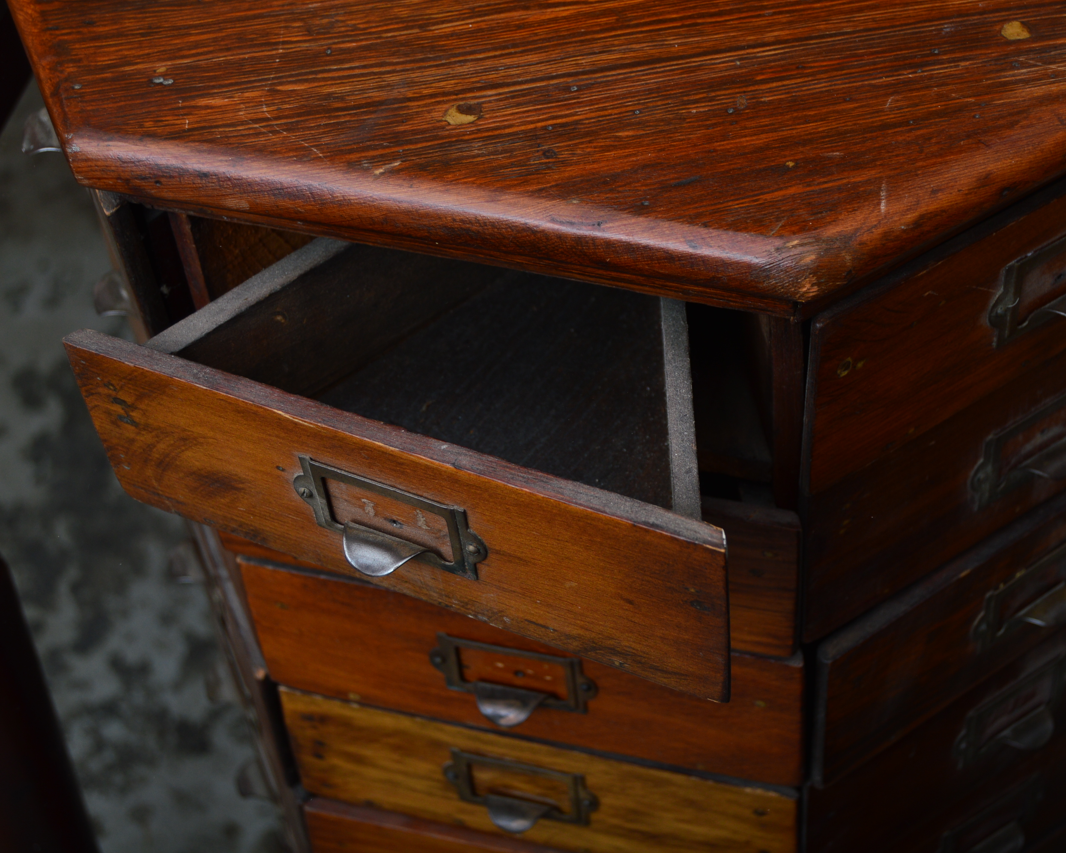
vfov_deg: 22.5
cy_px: 427
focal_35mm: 68
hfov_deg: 27.9
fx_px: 2145
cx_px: 615
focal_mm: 40
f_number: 5
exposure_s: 1/200
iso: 200
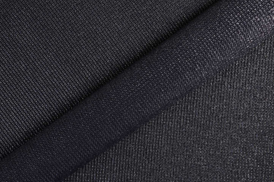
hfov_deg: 26.0
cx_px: 136
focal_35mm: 78
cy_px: 92
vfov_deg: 17.5
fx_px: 593
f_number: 9
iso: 200
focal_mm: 50
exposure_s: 1/40
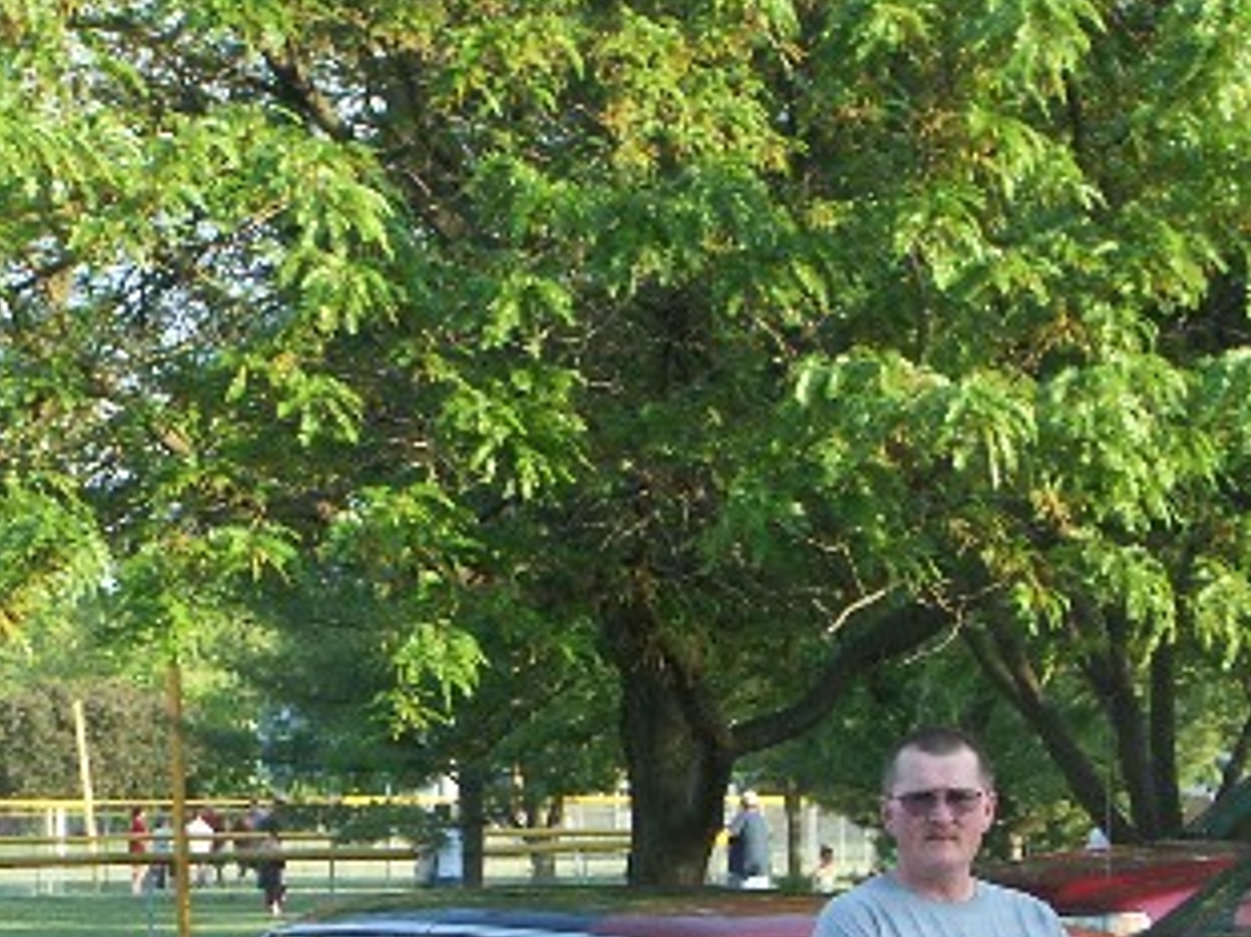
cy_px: 917
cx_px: 511
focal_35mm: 162
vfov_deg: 9.1
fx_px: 5852
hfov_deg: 12.2
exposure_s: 1/200
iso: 100
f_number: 5
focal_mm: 15.67
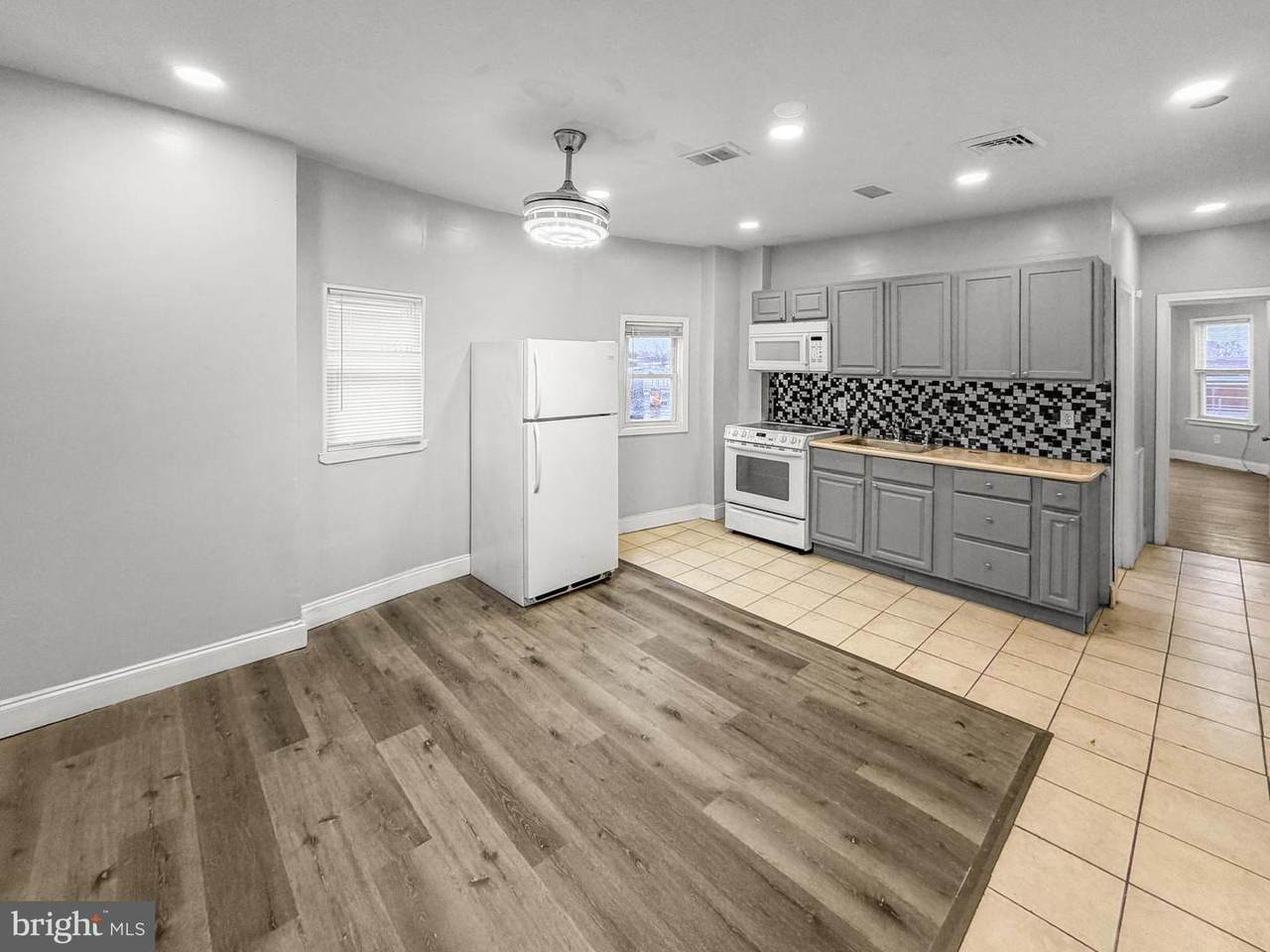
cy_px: 476
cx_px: 635
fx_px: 514
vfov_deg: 85.7
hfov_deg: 102.1
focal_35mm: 14
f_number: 2.2
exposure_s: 1/60
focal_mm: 2.22
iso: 160
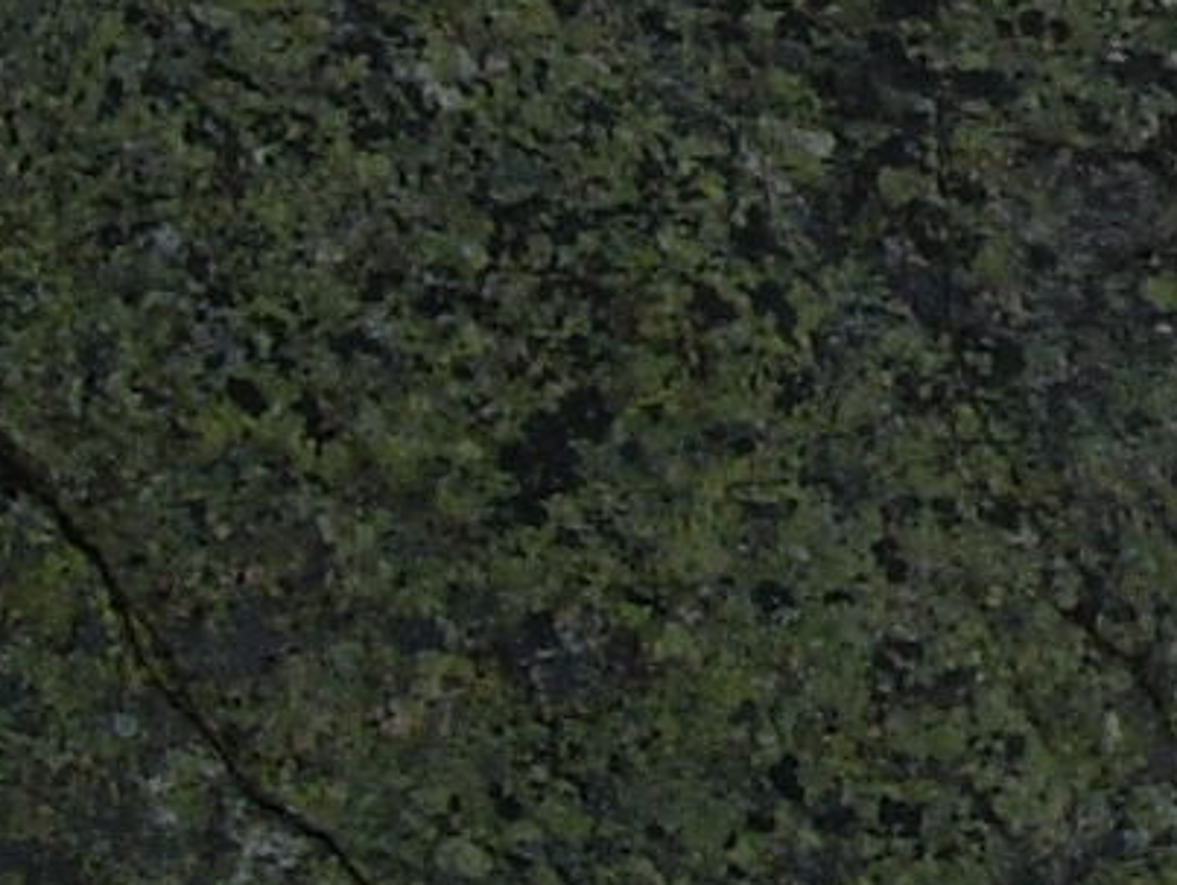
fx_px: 7283
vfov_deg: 6.9
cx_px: 2363
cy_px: -70
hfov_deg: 8.7
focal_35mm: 214
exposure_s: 1/683
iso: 79
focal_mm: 7.8
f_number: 4.8
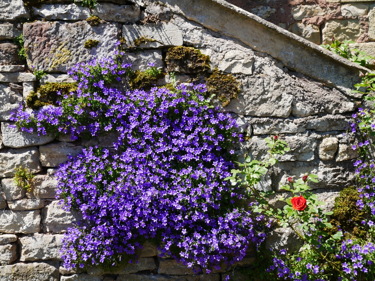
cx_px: 188
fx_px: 455
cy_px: 140
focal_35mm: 42
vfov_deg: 34.4
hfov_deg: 44.8
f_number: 7.1
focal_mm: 21
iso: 200
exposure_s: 1/250
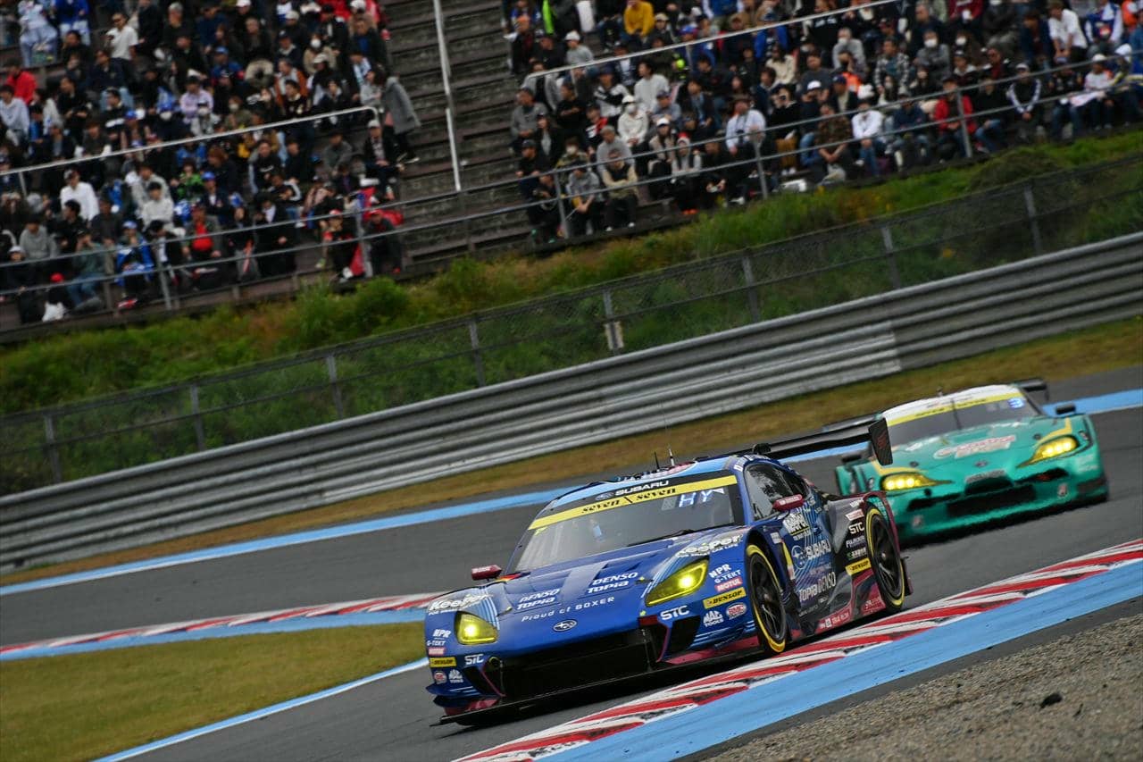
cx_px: 572
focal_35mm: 300
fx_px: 9523
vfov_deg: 4.6
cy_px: 381
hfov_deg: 6.9
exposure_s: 1/350
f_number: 8
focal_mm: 300
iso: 200
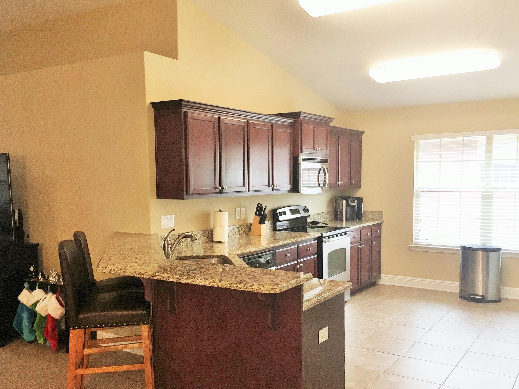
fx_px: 510
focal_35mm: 34
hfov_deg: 54.0
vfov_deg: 41.7
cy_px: 222
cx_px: 259
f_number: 2.2
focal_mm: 4.15
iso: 64
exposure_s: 1/30
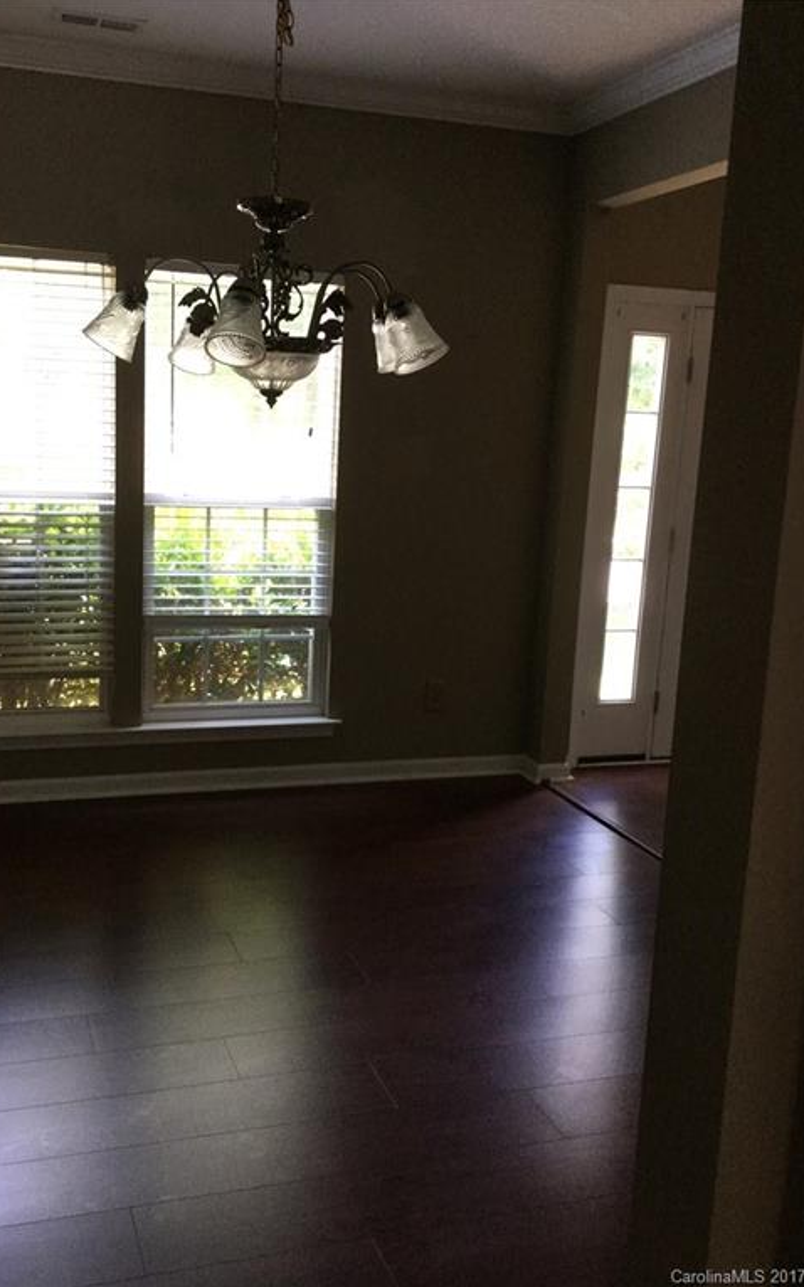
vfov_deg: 58.1
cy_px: 643
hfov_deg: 38.2
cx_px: 331
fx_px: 1157
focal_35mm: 33
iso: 40
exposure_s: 1/30
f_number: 2.4
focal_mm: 3.3
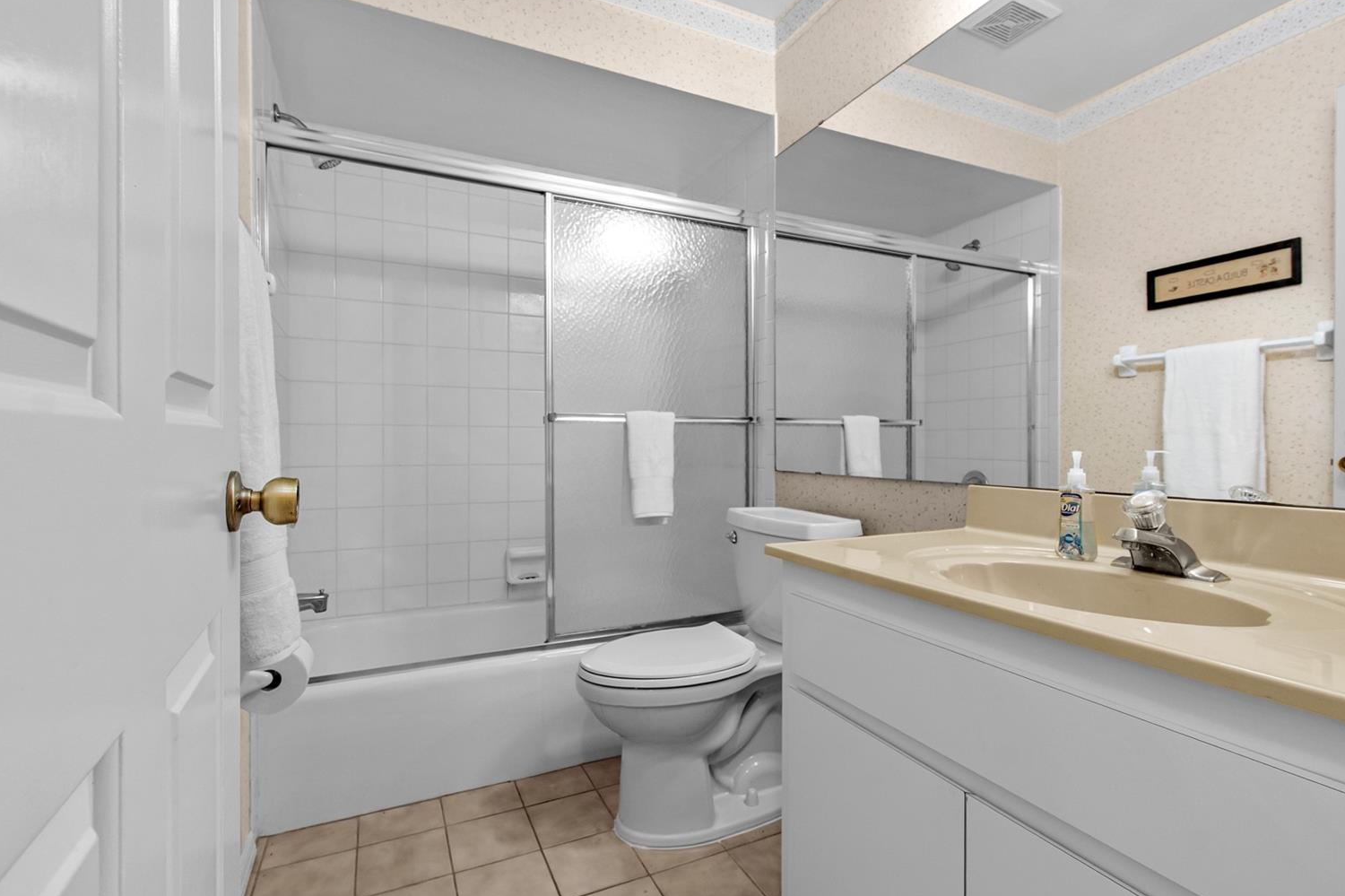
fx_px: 598
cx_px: 707
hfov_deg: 96.7
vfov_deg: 73.7
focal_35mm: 16
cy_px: 437
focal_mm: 10
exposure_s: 1/2.5
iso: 640
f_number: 7.1
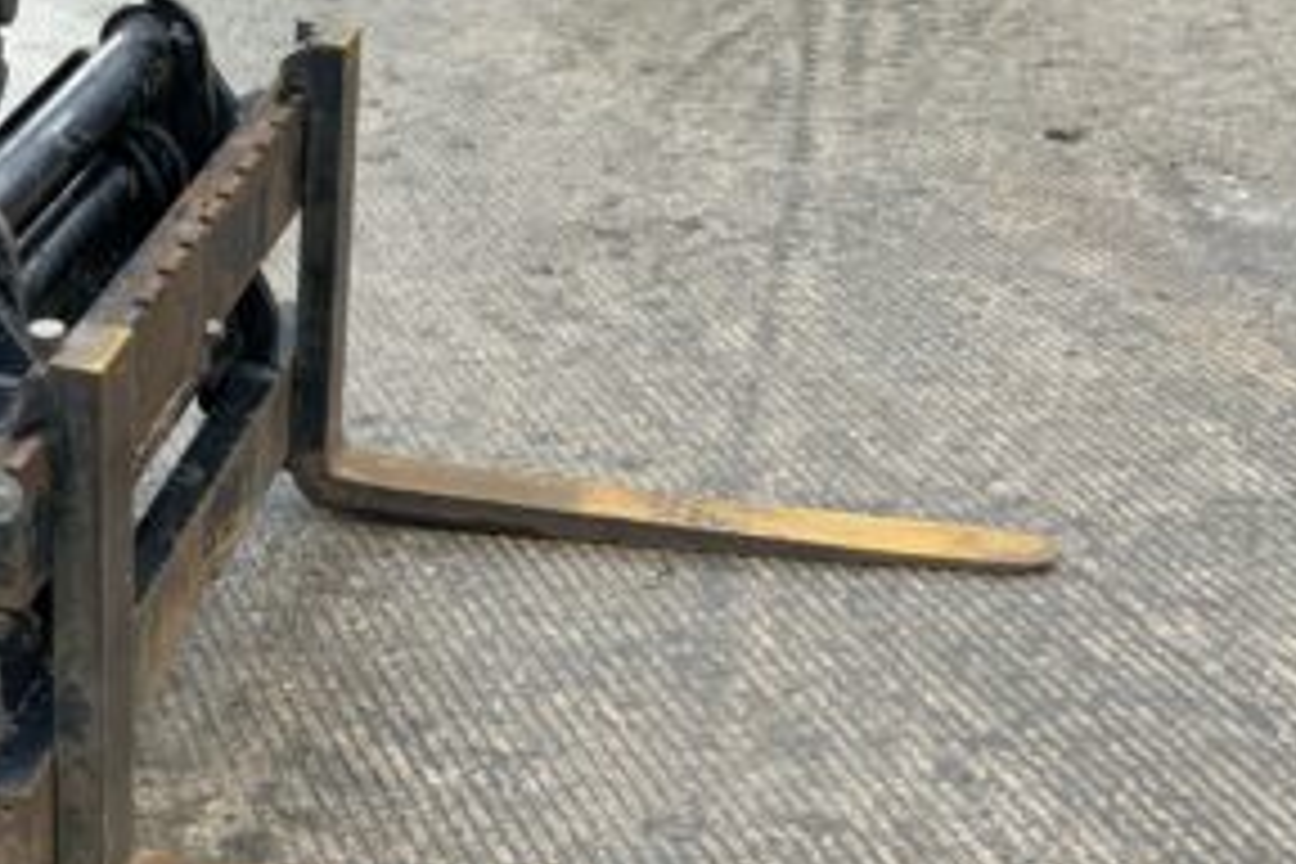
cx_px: 486
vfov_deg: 20.1
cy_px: 706
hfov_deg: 30.0
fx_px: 2412
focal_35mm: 67
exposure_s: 1/97
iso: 64
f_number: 1.8
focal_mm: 3
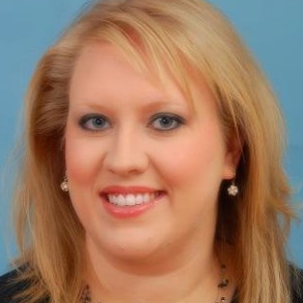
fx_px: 961
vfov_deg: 17.9
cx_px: 151
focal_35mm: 97
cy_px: 189
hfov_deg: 17.9
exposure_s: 1/200
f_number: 6.3
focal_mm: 50
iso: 200
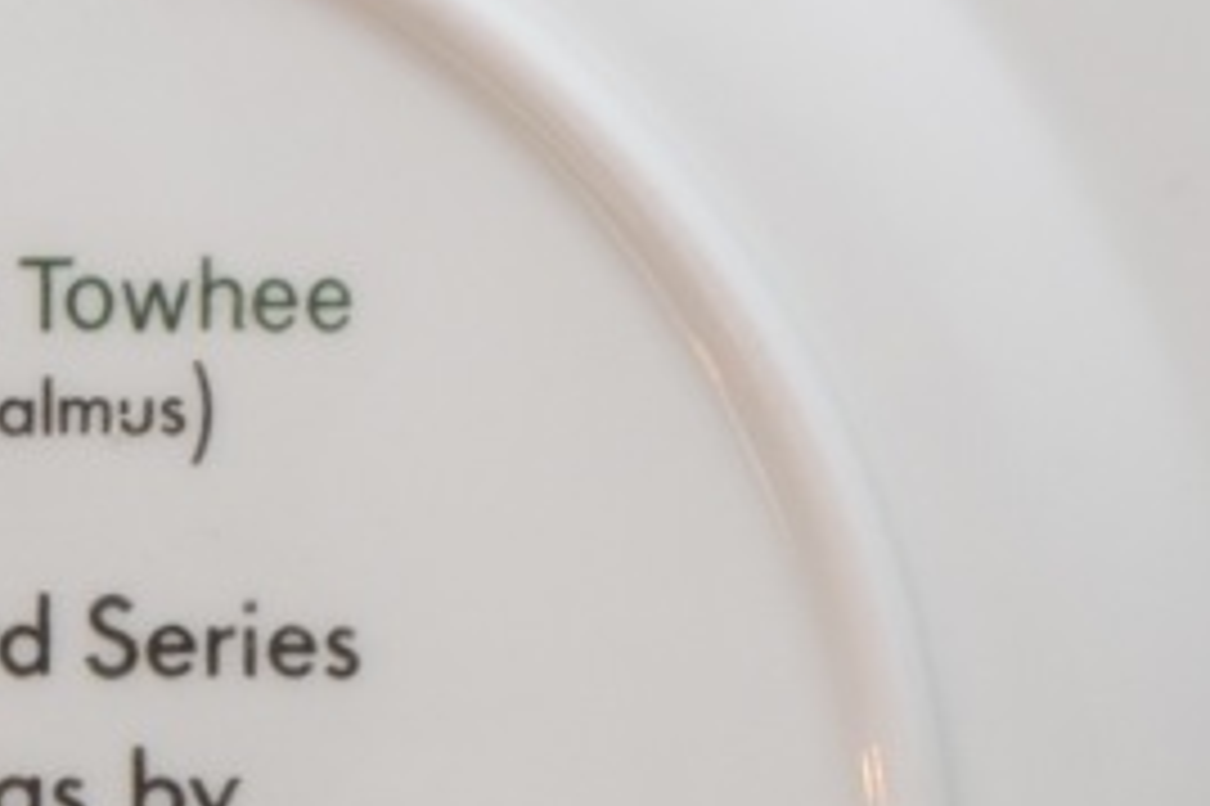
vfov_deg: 4.5
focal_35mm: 307
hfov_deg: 6.7
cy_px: 709
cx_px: -229
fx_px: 10307
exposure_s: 1/60
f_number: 5.6
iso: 800
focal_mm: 55
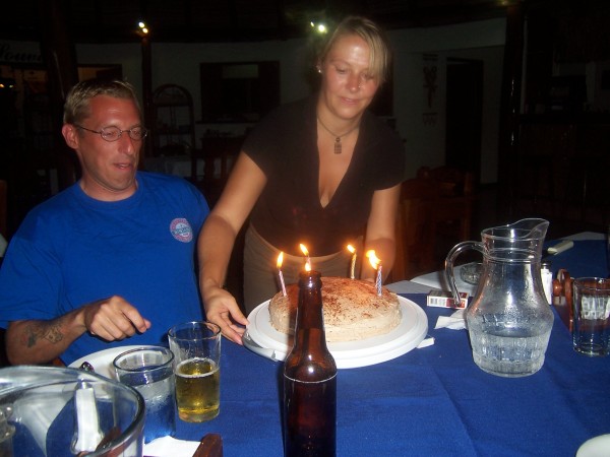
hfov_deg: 55.4
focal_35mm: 33
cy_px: 228
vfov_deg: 42.9
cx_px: 305
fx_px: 582
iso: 80
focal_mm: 5.5
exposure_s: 1/60
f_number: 2.8
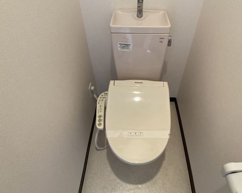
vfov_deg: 45.7
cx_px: 133
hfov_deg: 55.6
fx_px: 229
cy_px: 90
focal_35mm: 32
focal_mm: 3.99
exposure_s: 1/50
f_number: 1.8
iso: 64
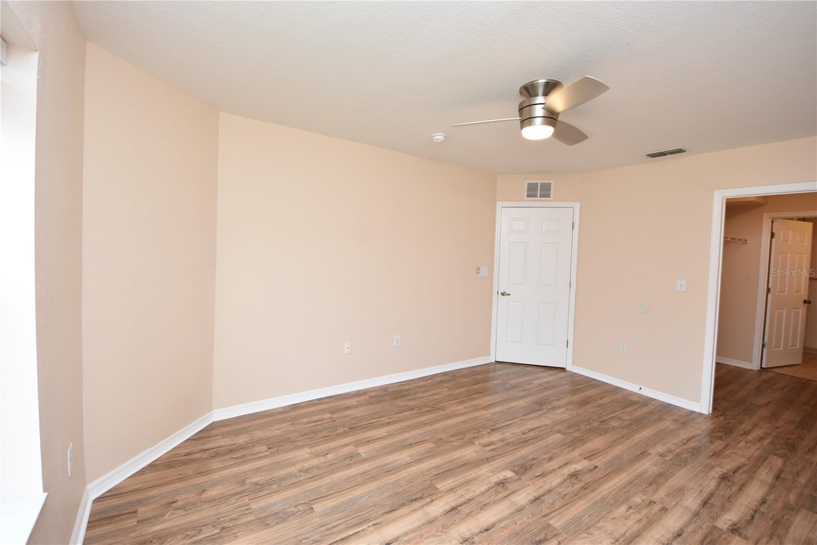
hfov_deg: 100.4
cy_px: 272
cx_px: 408
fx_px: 340
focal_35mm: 15
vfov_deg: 77.3
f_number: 4
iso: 320
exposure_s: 1/60
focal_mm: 10
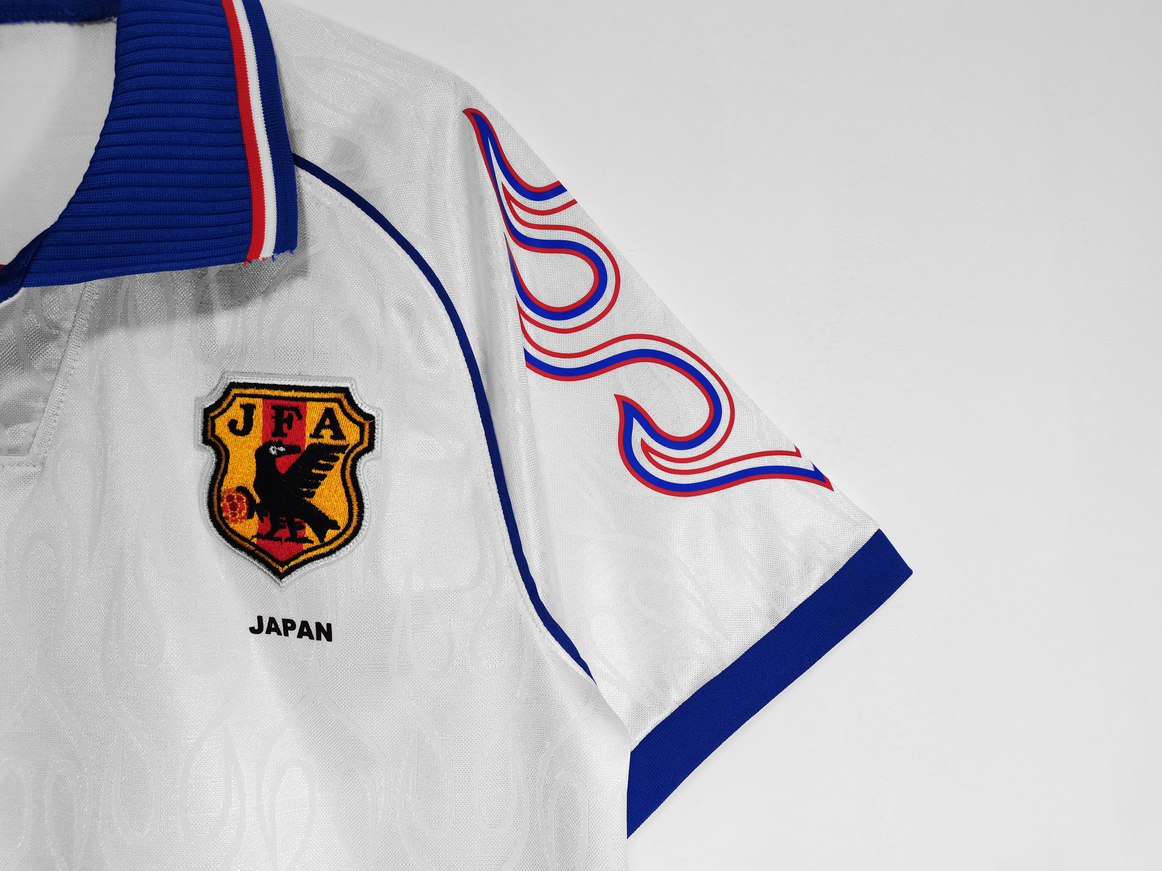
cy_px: 436
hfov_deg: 67.3
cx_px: 581
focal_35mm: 26
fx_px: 873
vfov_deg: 53.1
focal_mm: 5.58
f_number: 1.8
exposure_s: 1/100
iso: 100
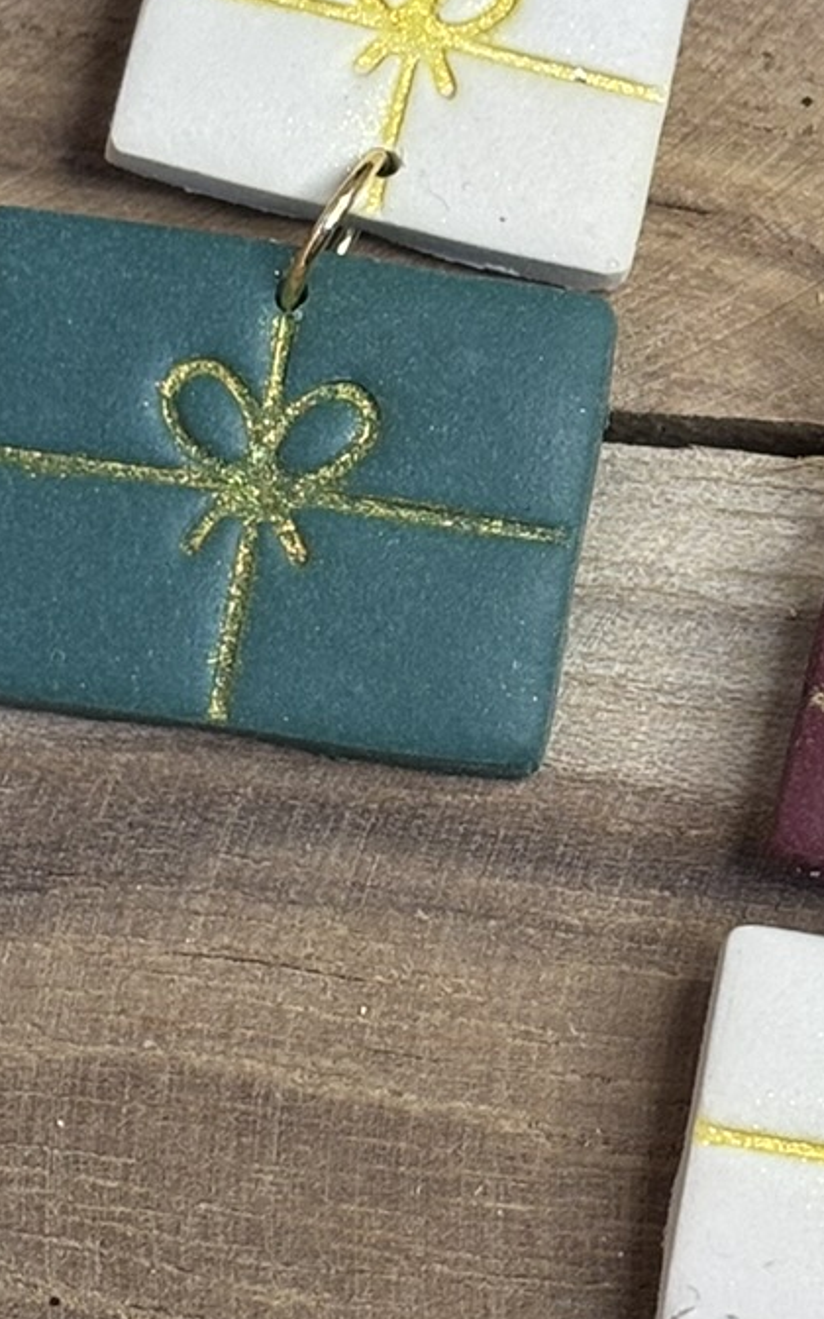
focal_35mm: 168
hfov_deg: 7.7
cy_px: 489
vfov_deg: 12.5
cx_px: 1089
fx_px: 6036
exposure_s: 1/50
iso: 50
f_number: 1.6
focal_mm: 5.96
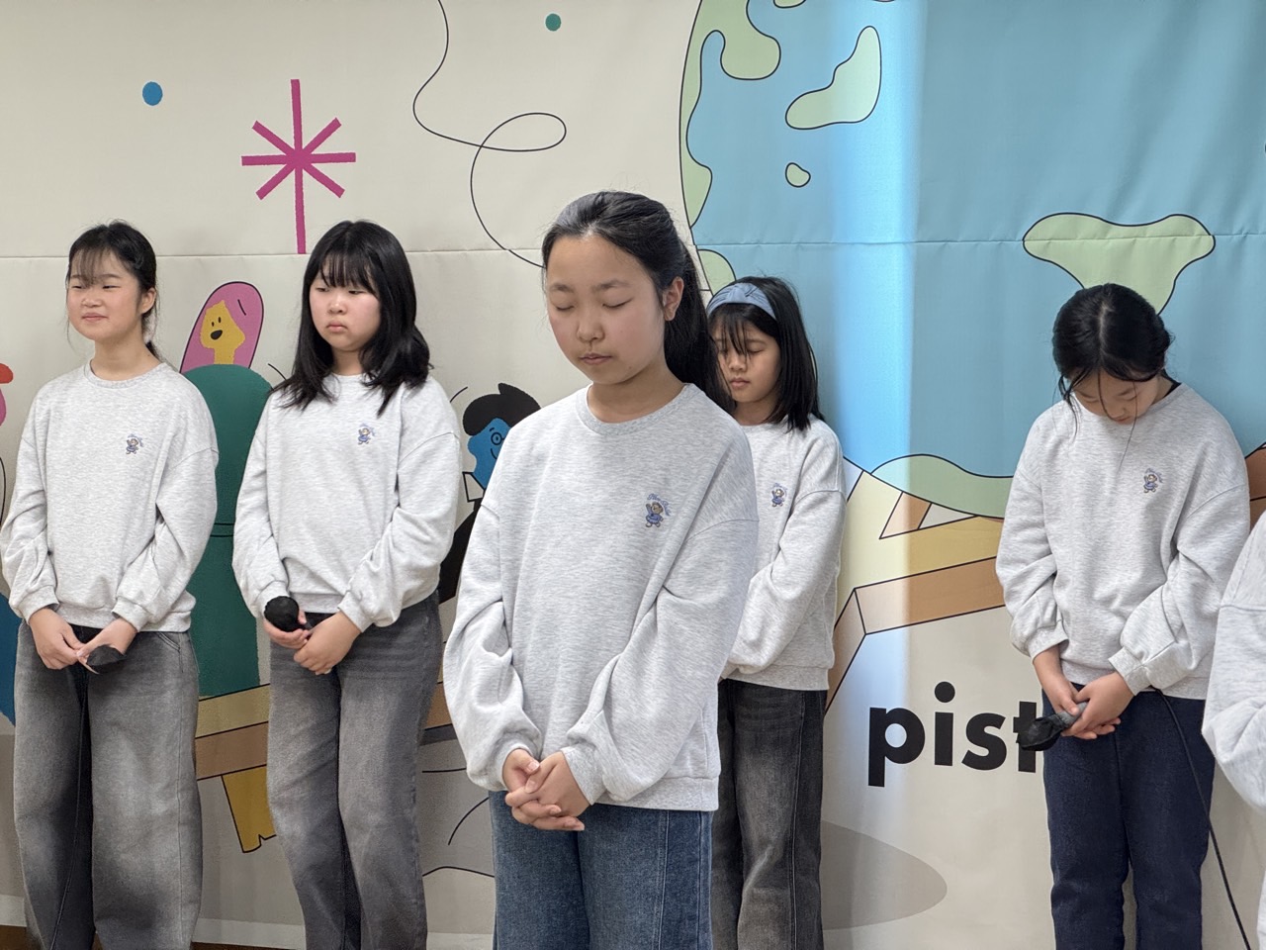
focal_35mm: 77
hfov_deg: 25.3
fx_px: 2816
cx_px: 633
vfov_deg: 19.1
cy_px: 475
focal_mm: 9
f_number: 2.8
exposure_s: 1/60
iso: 250
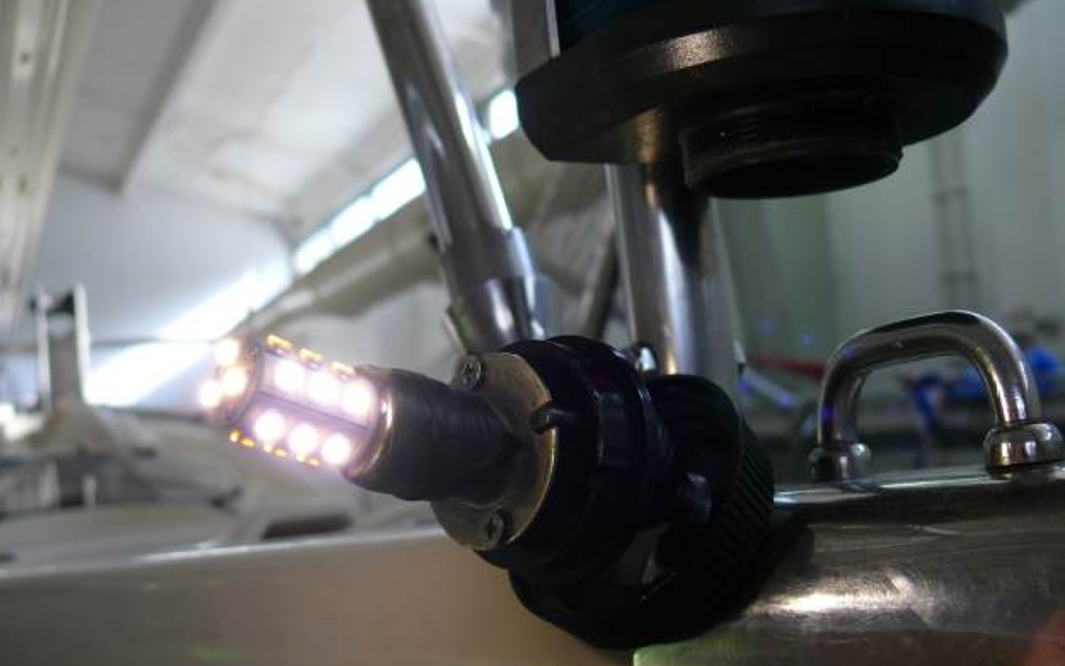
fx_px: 1103
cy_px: 388
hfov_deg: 51.5
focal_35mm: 38
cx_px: 528
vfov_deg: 33.5
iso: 100
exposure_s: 1/80
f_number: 2.8
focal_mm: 7.4
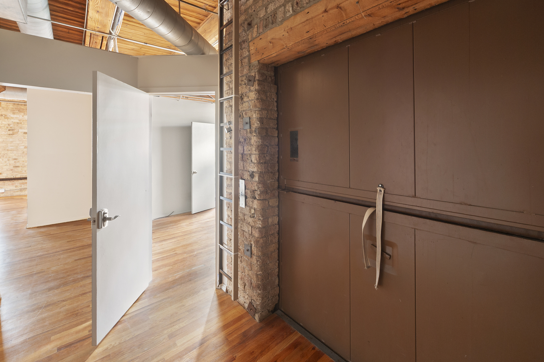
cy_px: 147
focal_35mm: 15
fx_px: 226
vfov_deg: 76.5
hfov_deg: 100.4
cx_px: 284
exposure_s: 8
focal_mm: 12
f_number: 8
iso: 400
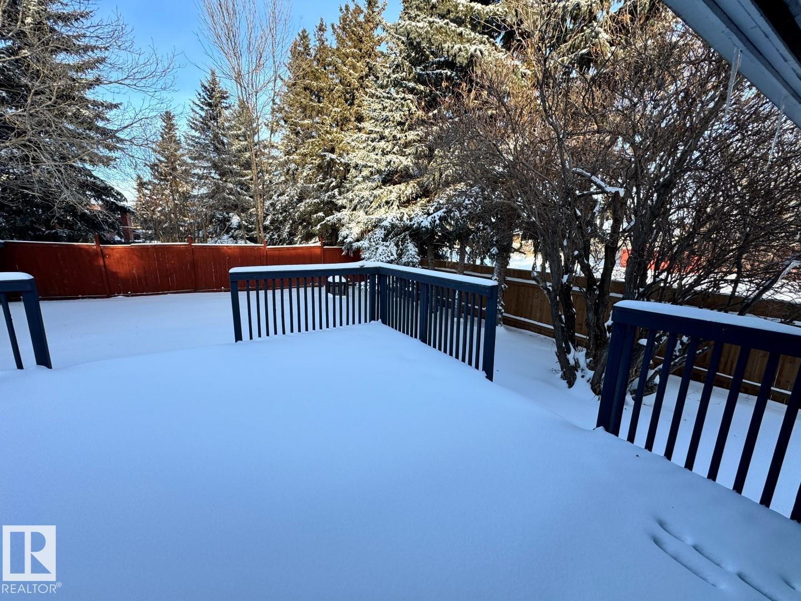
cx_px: 400
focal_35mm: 14
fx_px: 324
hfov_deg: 102.1
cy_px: 300
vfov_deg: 85.7
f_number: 2.2
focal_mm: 2.22
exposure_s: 1/249
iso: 40
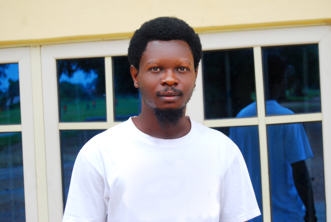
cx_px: 166
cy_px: 111
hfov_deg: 27.0
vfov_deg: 18.2
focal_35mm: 75
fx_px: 690
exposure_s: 1/100
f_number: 5.6
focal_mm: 50
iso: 200
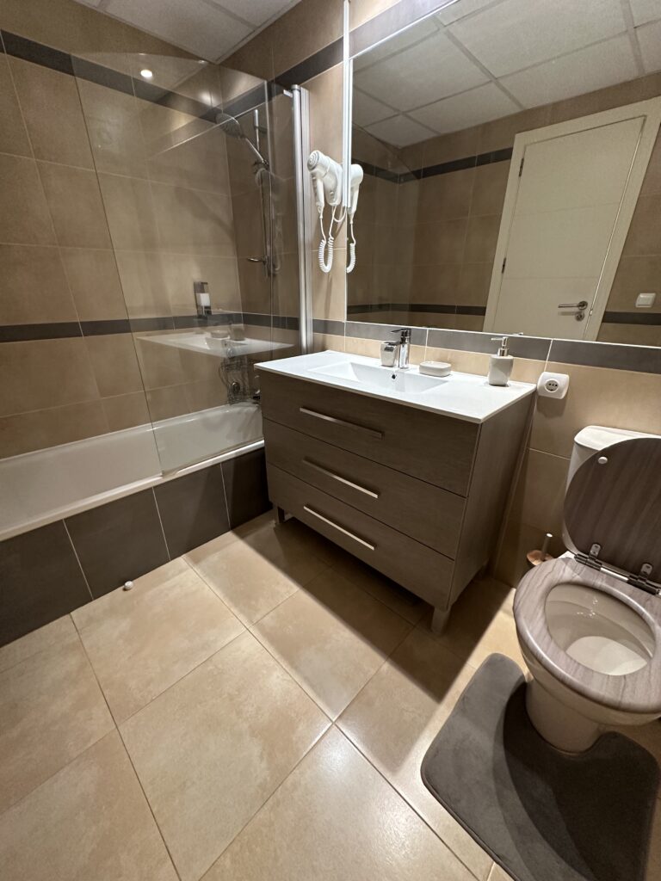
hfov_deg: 85.7
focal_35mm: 14
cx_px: 330
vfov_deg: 102.1
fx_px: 356
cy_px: 440
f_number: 2.2
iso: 400
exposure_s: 1/50
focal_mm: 2.22
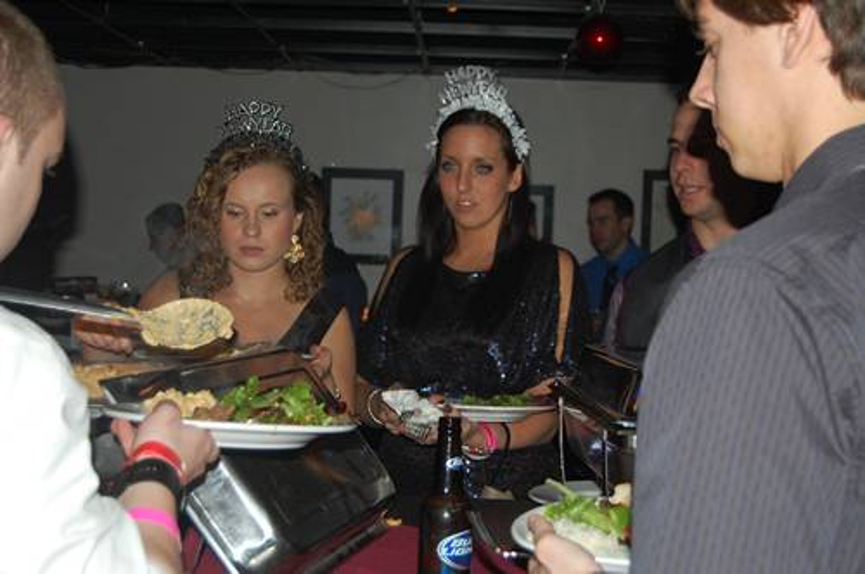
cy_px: 287
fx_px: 1368
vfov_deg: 23.7
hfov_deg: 35.1
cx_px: 432
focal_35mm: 57
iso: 400
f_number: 5
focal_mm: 38
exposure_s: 1/60
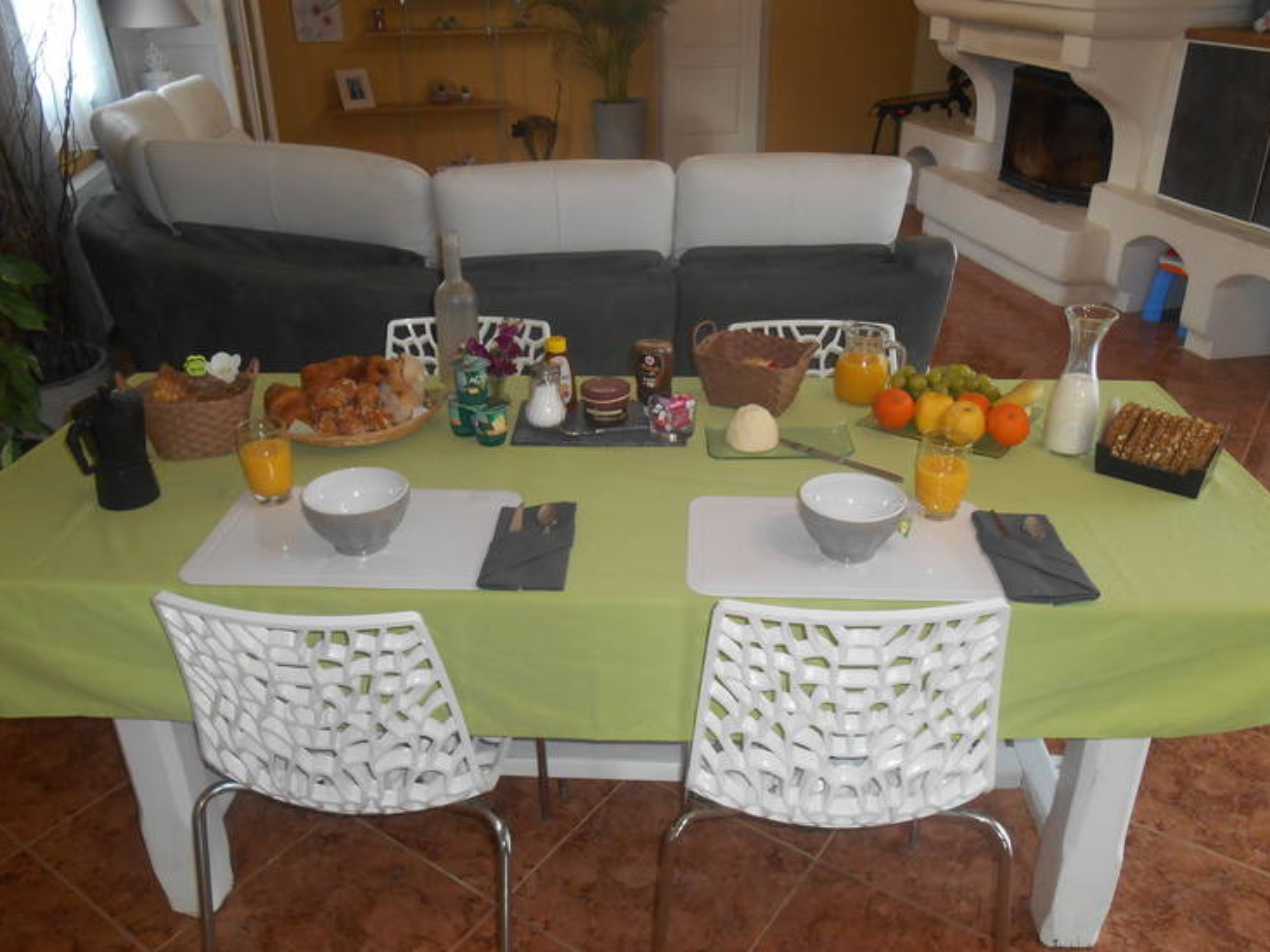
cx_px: 633
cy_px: 485
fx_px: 1027
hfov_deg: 63.5
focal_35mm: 28
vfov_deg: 49.7
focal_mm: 4.7
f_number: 3.4
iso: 200
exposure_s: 1/25
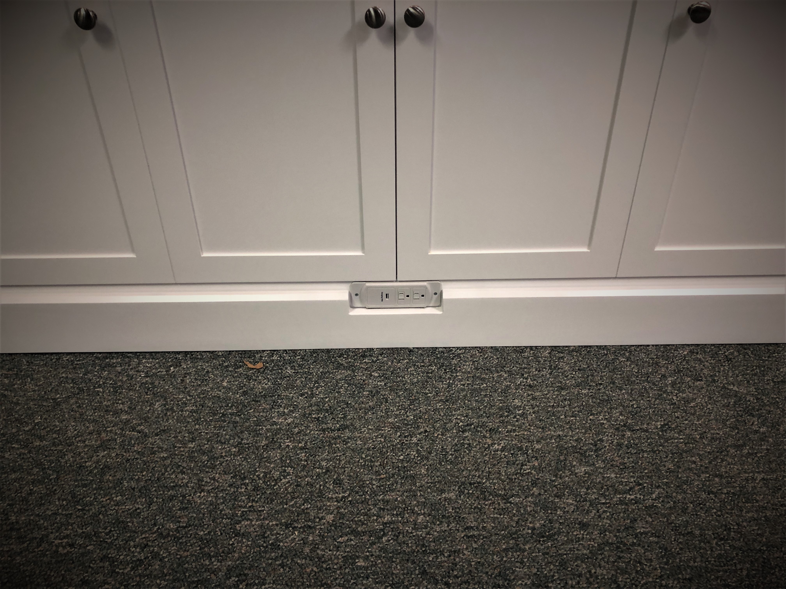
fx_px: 636
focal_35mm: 28
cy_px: 294
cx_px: 393
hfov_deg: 63.4
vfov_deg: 49.7
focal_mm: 3.99
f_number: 1.8
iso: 40
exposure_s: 1/24
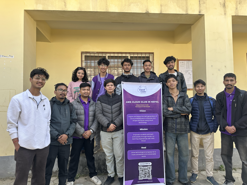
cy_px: 92
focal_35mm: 24
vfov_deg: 56.8
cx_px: 124
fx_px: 171
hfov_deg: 71.6
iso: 80
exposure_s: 1/422
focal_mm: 6.86
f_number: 1.78
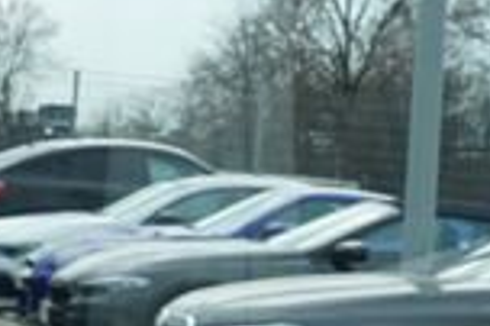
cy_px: 604
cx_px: 103
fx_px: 2203
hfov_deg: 12.6
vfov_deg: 8.1
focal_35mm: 162
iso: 100
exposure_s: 1/200
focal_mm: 24
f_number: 7.1
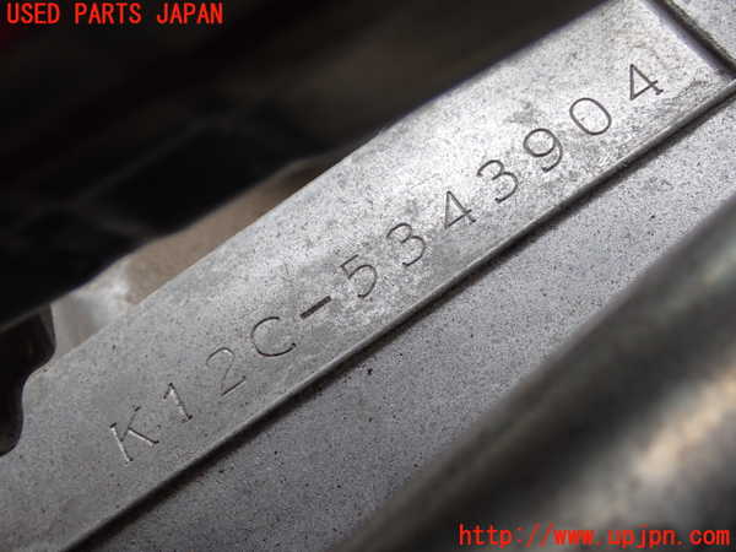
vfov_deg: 27.0
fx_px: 1148
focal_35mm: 54
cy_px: 276
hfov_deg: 35.5
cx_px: 368
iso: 200
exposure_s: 1/60
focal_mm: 9.65
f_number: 4.5
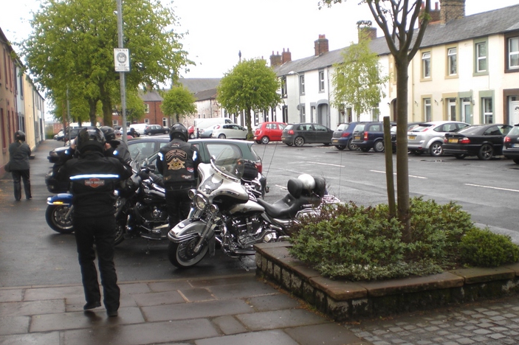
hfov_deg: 43.6
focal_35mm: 45
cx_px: 268
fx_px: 648
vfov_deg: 29.8
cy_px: 195
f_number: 3.1
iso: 50
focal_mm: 6.3
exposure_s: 1/160
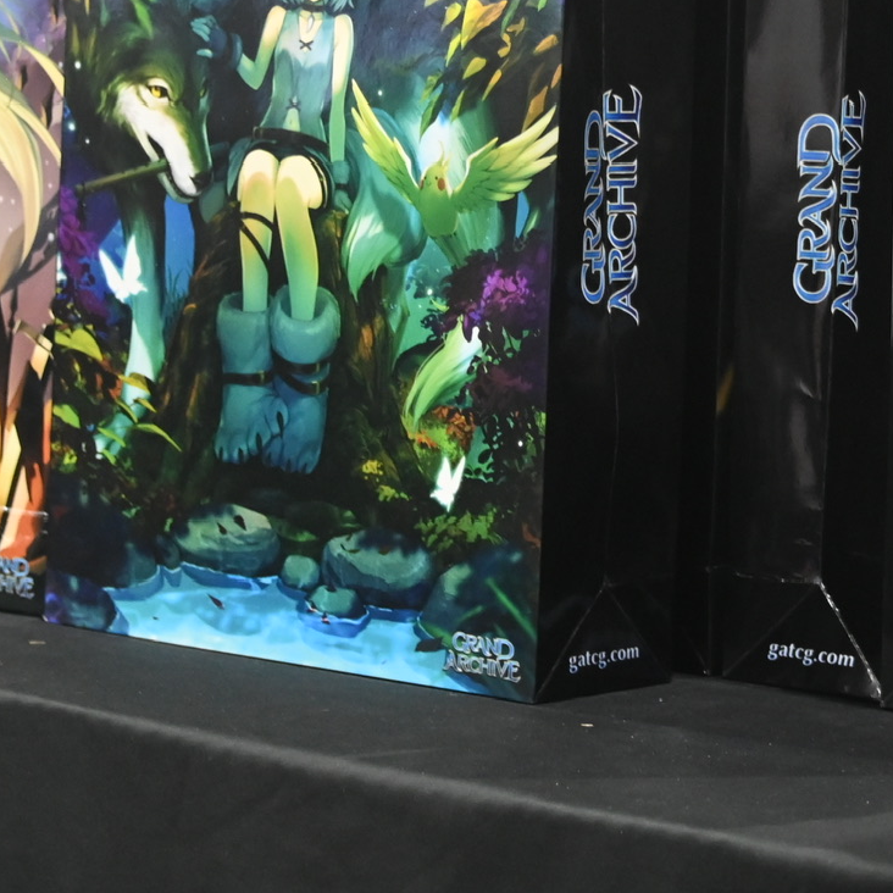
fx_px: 4845
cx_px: 734
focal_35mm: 166
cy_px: 151
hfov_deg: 10.5
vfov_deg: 10.5
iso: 4000
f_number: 4.8
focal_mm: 62
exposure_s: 1/60
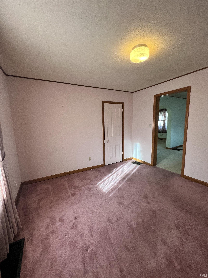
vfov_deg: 106.2
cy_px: 139
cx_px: 104
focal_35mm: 13
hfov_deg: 89.9
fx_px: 104
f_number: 1.8
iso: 250
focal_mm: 1.57
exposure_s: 1/60
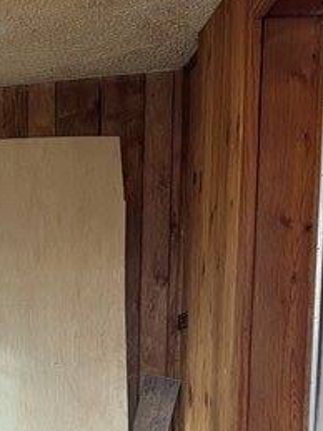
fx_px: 1183
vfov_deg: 19.2
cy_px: 549
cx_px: -38
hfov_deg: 15.1
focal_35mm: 95
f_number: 1.78
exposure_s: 1/120
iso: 100
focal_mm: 6.76
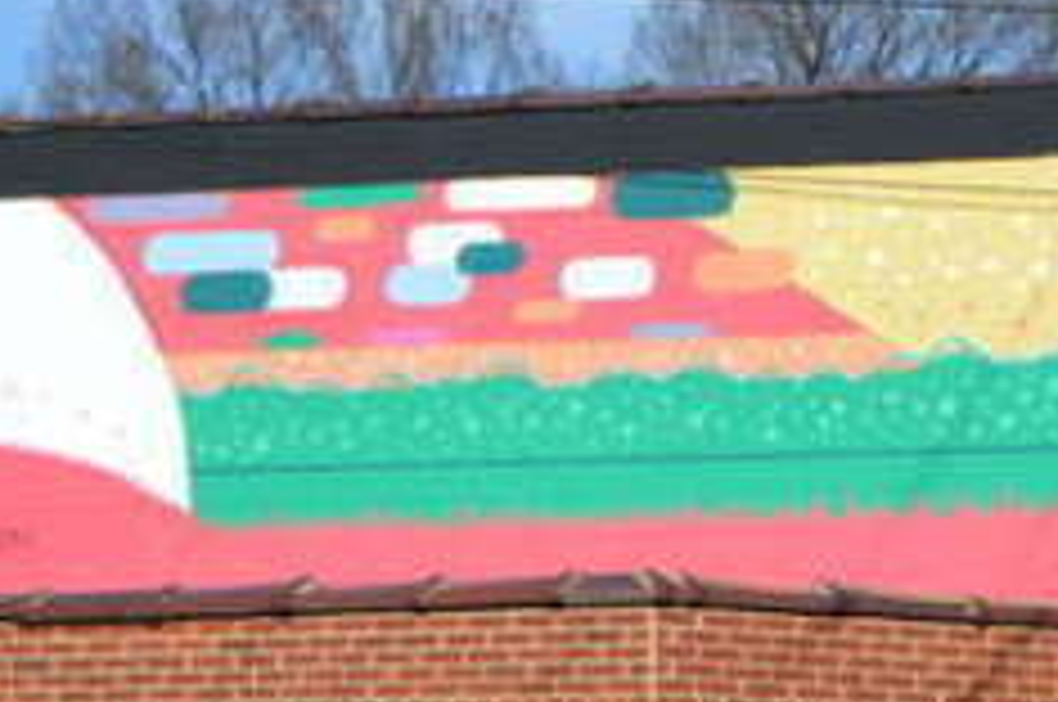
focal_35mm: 230
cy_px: 778
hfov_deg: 8.7
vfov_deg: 5.9
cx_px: 1711
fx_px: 6741
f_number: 9
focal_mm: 45
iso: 100
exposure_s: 1/320
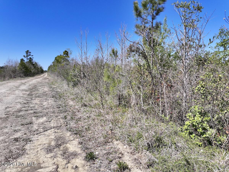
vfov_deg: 56.8
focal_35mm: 24
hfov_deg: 71.6
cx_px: 114
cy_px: 86
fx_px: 159
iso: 100
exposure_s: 1/120
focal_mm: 12.29
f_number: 2.8
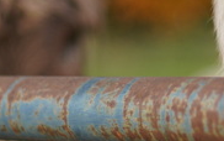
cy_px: -2
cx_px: 236
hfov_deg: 8.2
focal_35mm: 255
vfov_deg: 5.1
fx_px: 1558
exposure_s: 1/1000
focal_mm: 35
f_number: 1.4
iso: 100
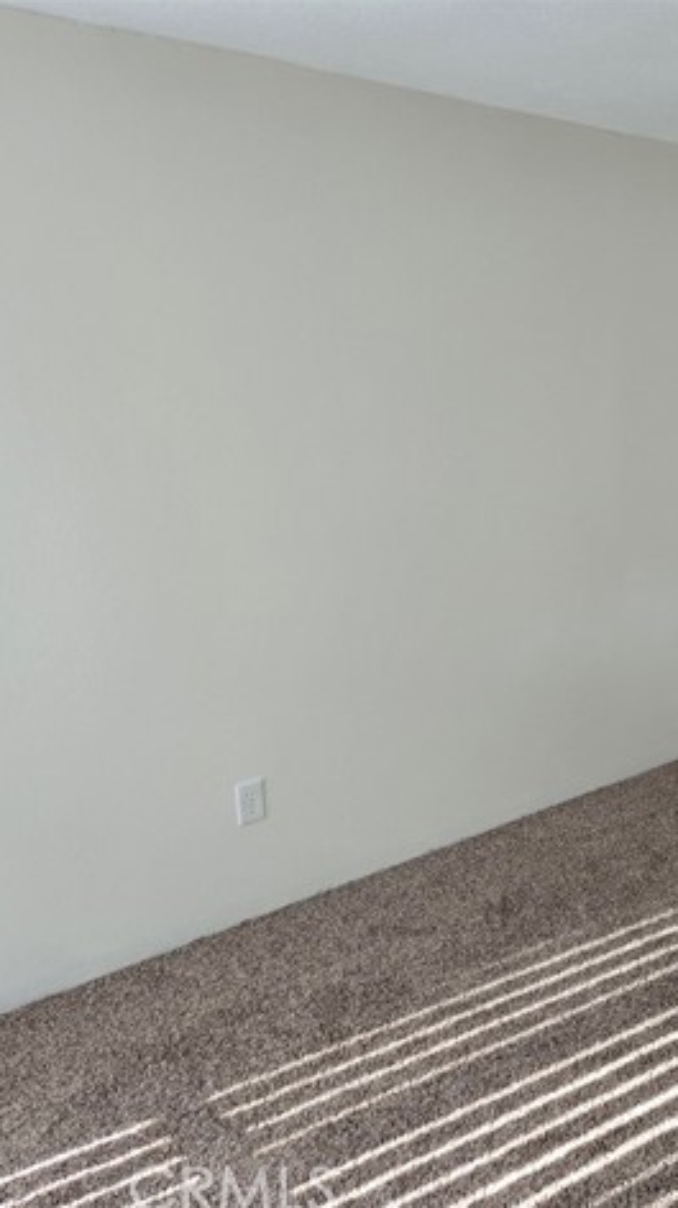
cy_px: 612
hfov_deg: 32.9
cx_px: 606
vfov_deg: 58.0
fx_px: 1088
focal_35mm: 34
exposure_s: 1/180
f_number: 1.8
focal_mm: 5.4
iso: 64
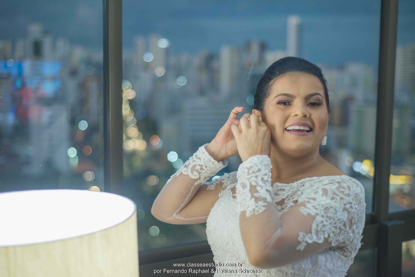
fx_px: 577
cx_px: 208
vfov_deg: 27.0
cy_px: 138
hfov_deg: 39.6
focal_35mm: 50
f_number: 2.2
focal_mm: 50
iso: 1000
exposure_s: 1/125
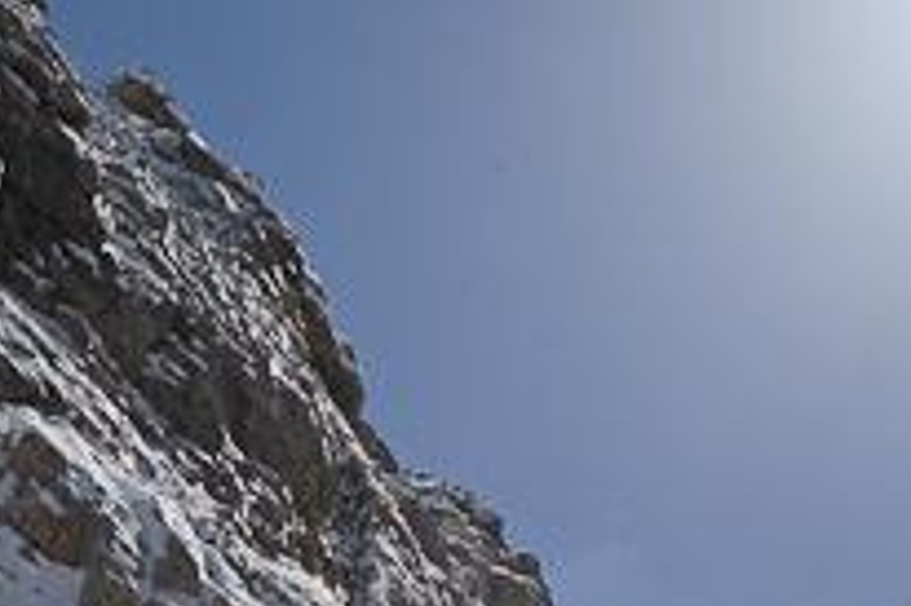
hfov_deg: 21.1
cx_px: 133
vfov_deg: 13.8
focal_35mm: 95
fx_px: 2402
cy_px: 779
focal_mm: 28
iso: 160
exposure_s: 1/2000
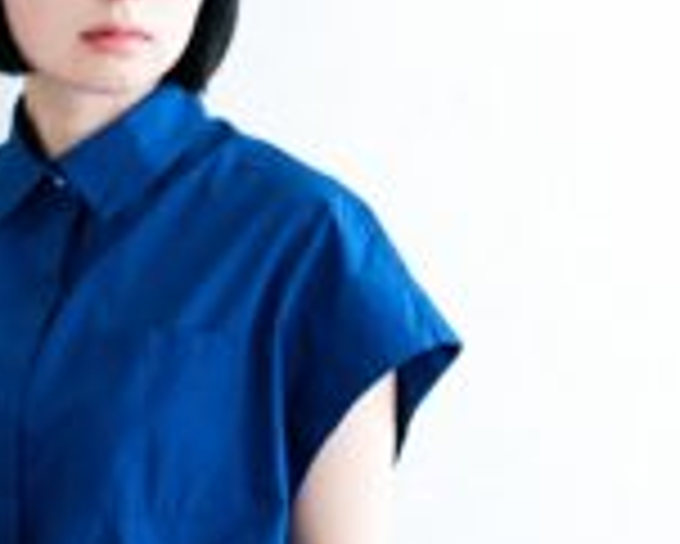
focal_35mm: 130
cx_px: 144
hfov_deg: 14.7
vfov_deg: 11.8
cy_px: 90
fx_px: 2623
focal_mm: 35
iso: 800
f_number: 5.6
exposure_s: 1/80
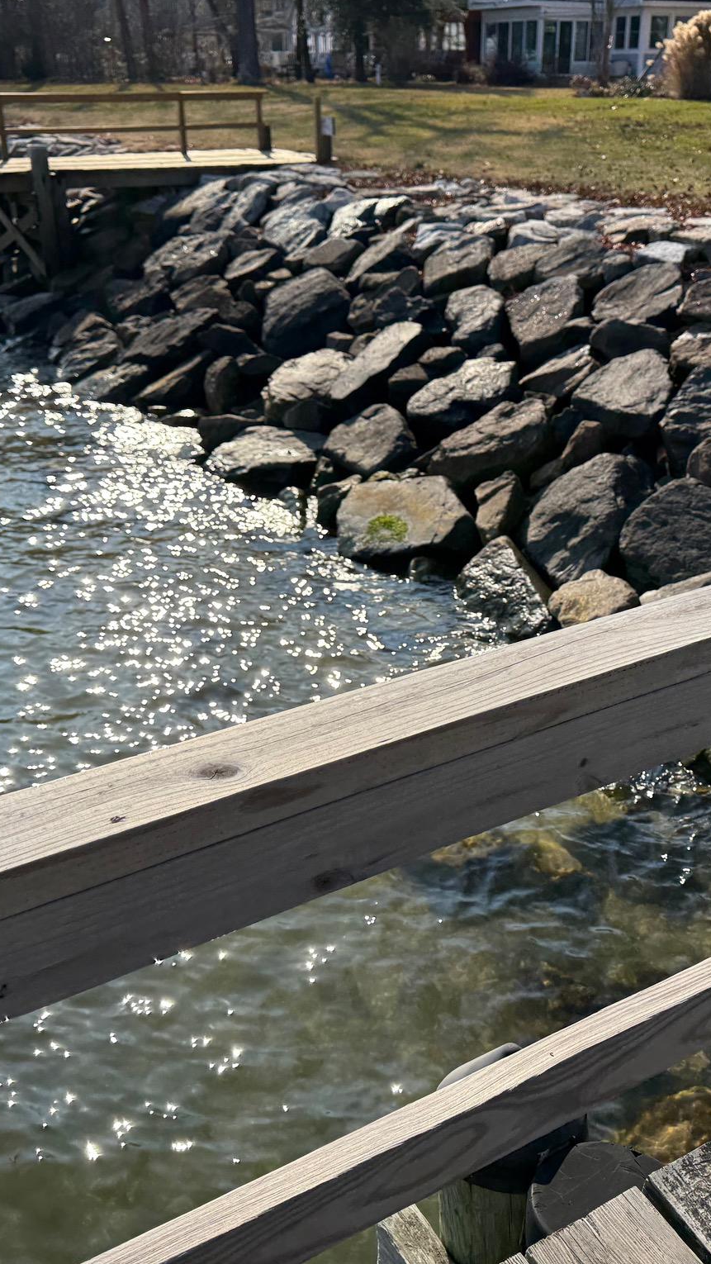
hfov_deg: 33.7
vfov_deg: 56.6
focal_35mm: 35
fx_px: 1173
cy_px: 630
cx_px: 403
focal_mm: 6.76
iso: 100
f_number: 1.78
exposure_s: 1/6711
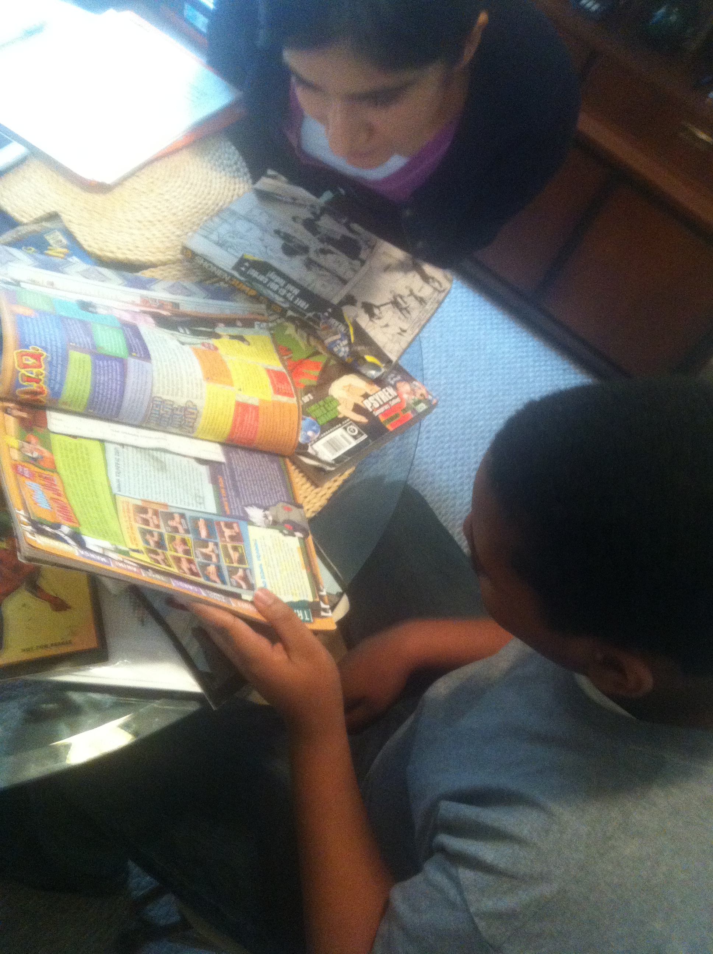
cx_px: 356
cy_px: 477
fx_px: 964
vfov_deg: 52.7
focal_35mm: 35
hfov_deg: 40.6
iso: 400
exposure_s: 1/15
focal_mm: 3.85
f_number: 2.8
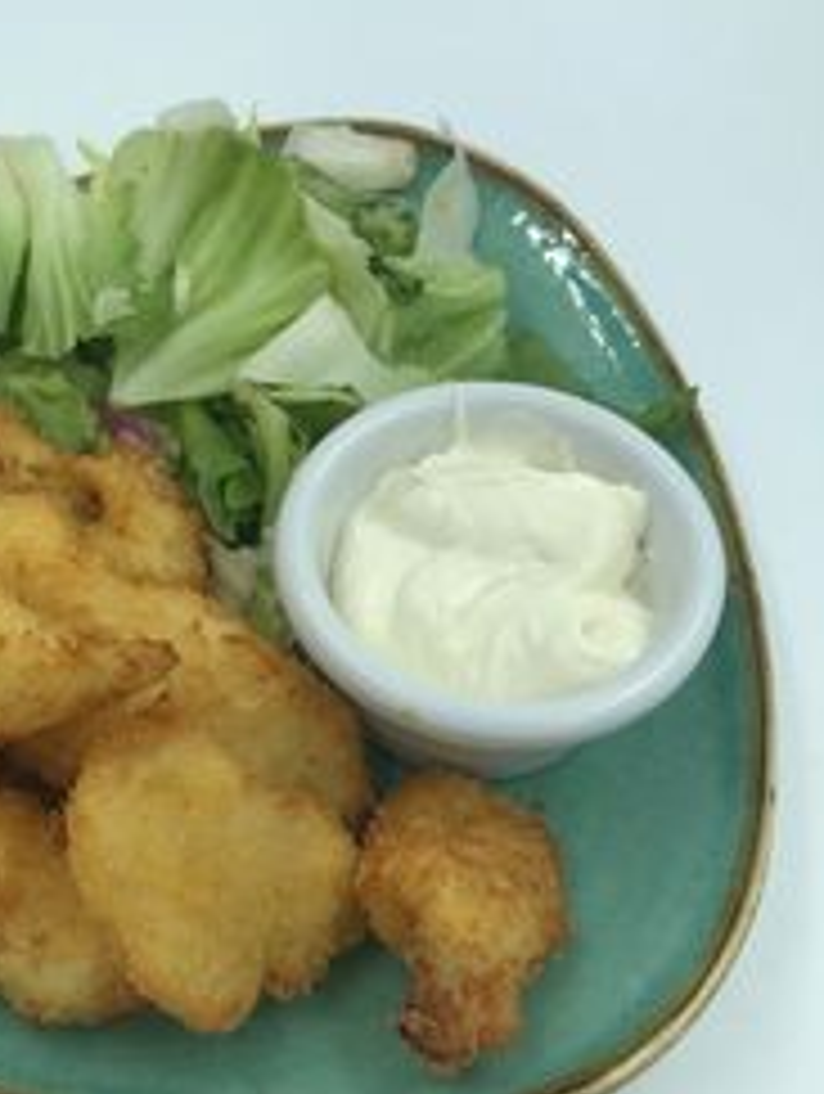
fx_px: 1551
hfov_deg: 28.8
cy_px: 621
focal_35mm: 49
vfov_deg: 38.8
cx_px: 113
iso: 20
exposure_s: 1/766
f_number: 1.8
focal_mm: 3.99
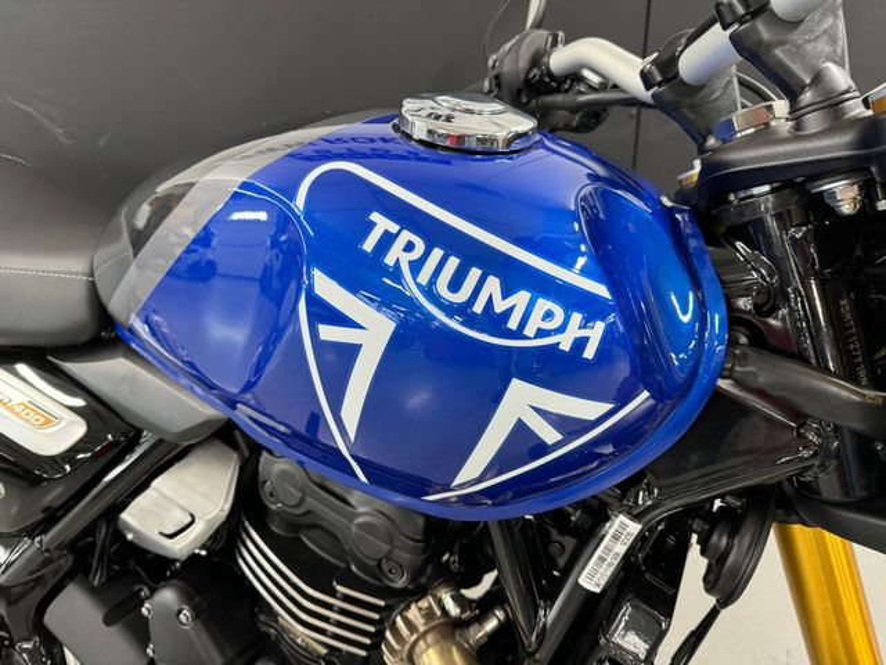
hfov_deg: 71.6
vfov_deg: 56.8
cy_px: 332
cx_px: 443
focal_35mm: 24
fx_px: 614
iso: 250
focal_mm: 6.76
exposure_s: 1/50
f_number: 1.78
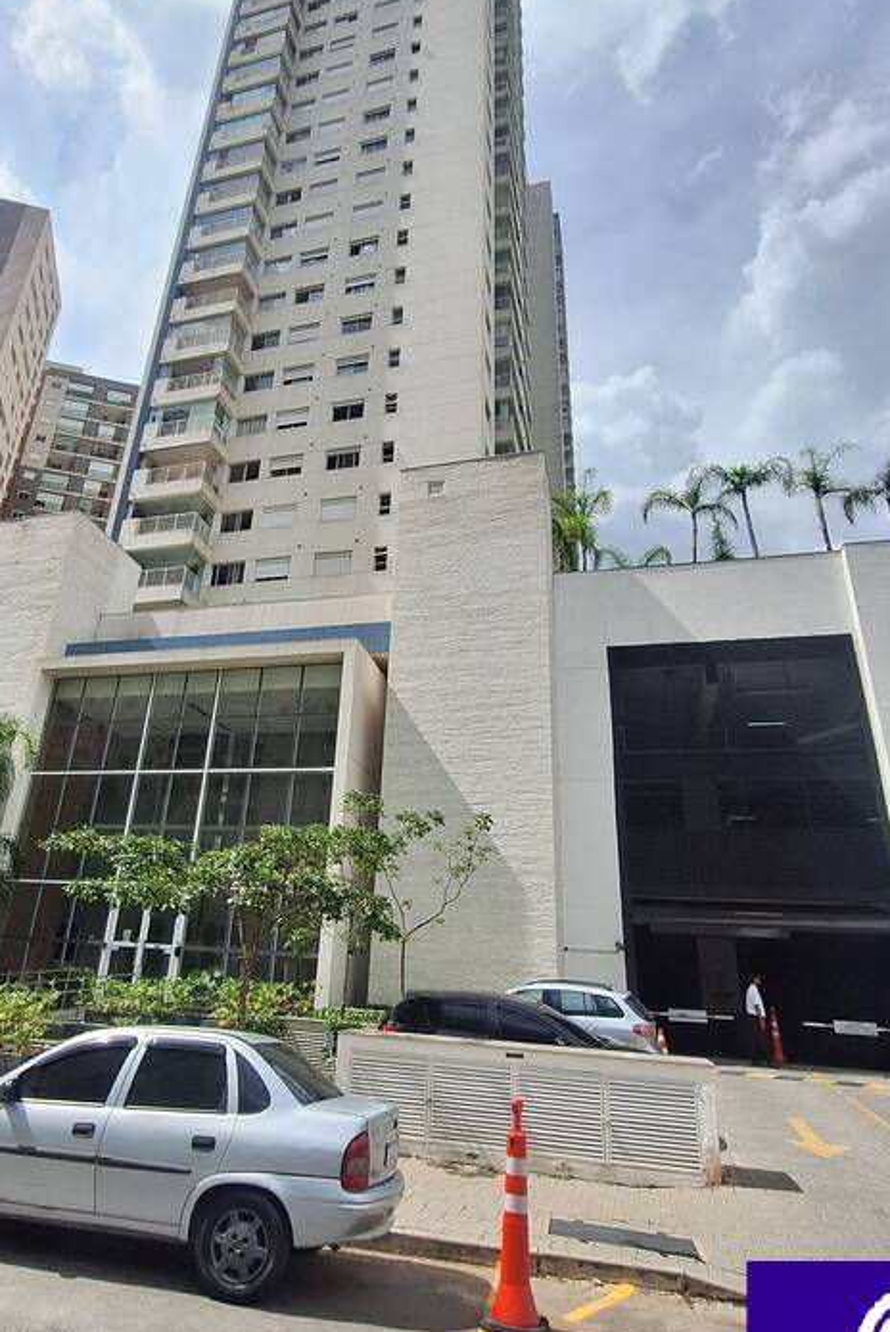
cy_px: 613
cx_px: 363
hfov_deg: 59.1
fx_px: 778
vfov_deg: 81.0
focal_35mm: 21
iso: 40
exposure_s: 1/4274
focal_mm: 1.74
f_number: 2.2
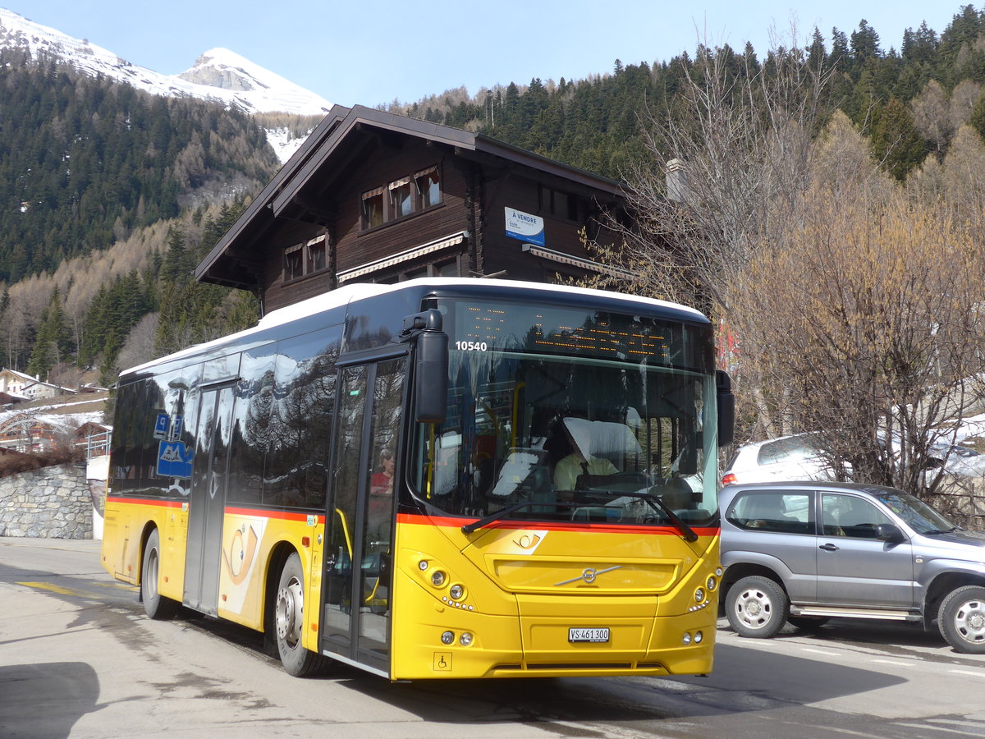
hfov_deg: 38.9
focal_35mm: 49
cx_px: 492
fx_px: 1394
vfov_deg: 29.7
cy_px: 370
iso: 80
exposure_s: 1/1000
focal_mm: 10.1
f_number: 3.2
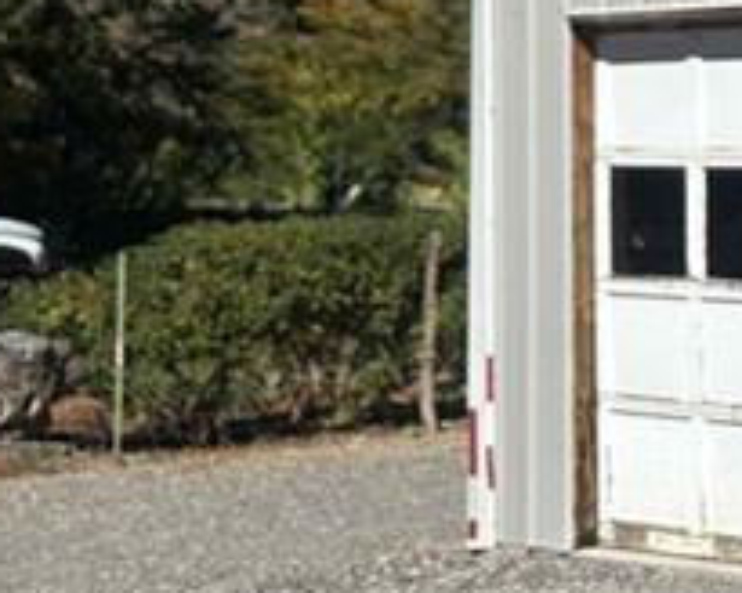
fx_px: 2569
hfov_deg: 12.6
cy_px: 40
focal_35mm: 117
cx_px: 1803
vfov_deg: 13.1
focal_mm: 6.86
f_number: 1.78
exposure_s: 1/5848
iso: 80
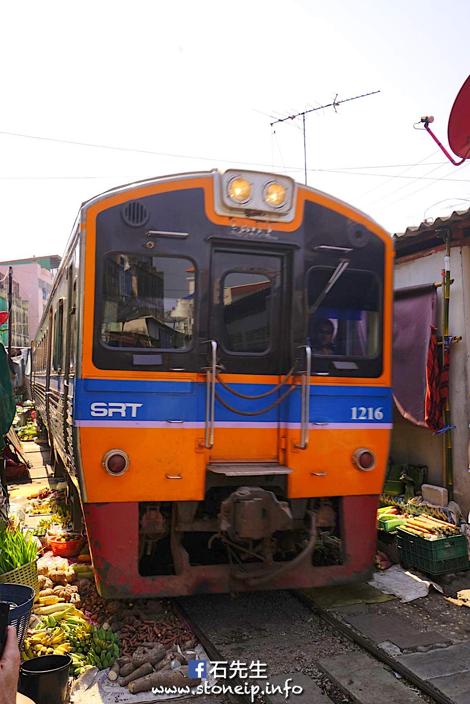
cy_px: 352
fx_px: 685
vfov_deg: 54.4
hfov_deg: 37.9
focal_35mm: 35
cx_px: 235
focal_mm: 35
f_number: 9
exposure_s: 1/60
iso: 80
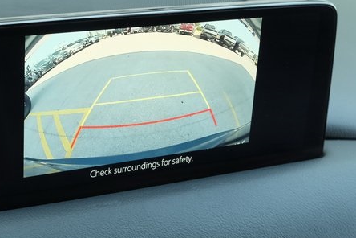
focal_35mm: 83
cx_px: 129
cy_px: 117
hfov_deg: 24.4
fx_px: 821
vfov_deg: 16.5
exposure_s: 1/200
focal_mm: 24.3
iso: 1600
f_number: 5
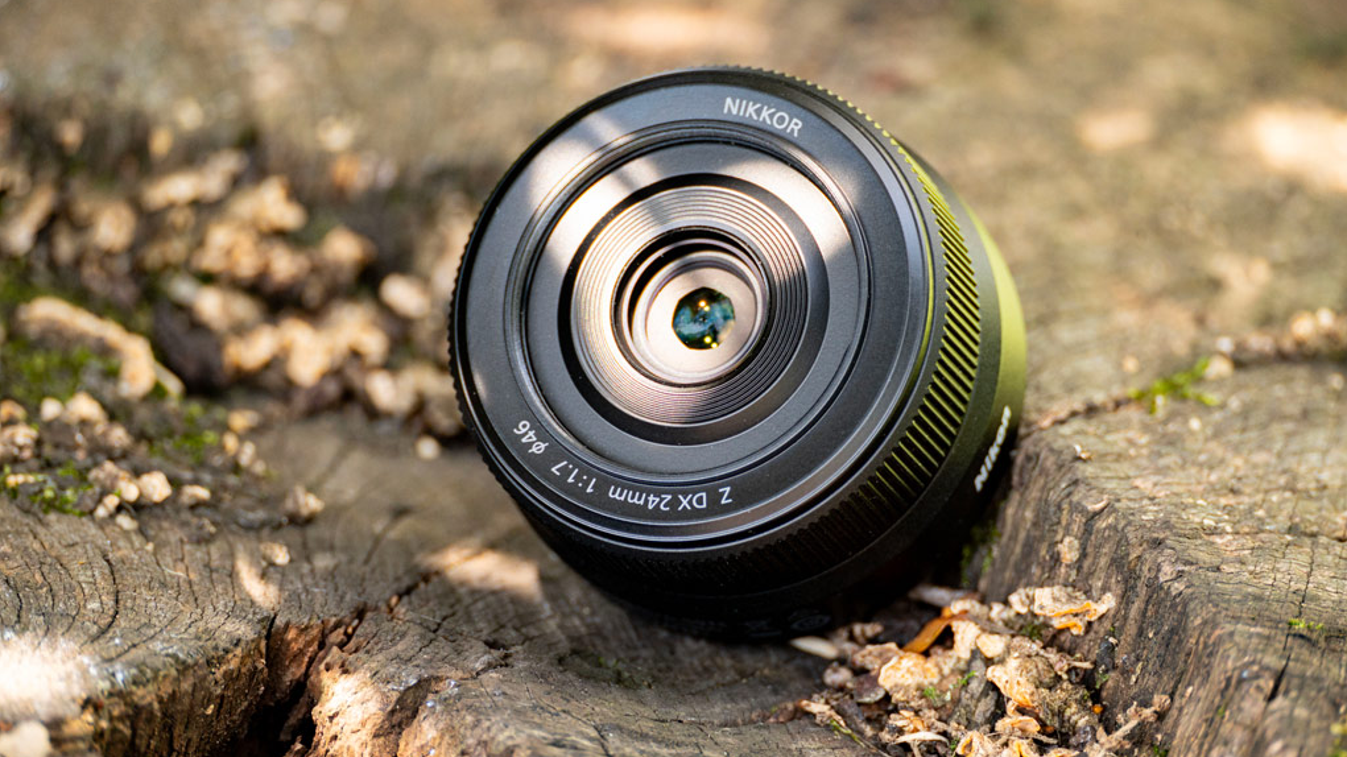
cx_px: 674
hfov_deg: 6.9
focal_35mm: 315
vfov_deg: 3.9
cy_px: 378
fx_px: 11249
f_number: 6.3
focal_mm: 300
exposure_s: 1/125
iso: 1250
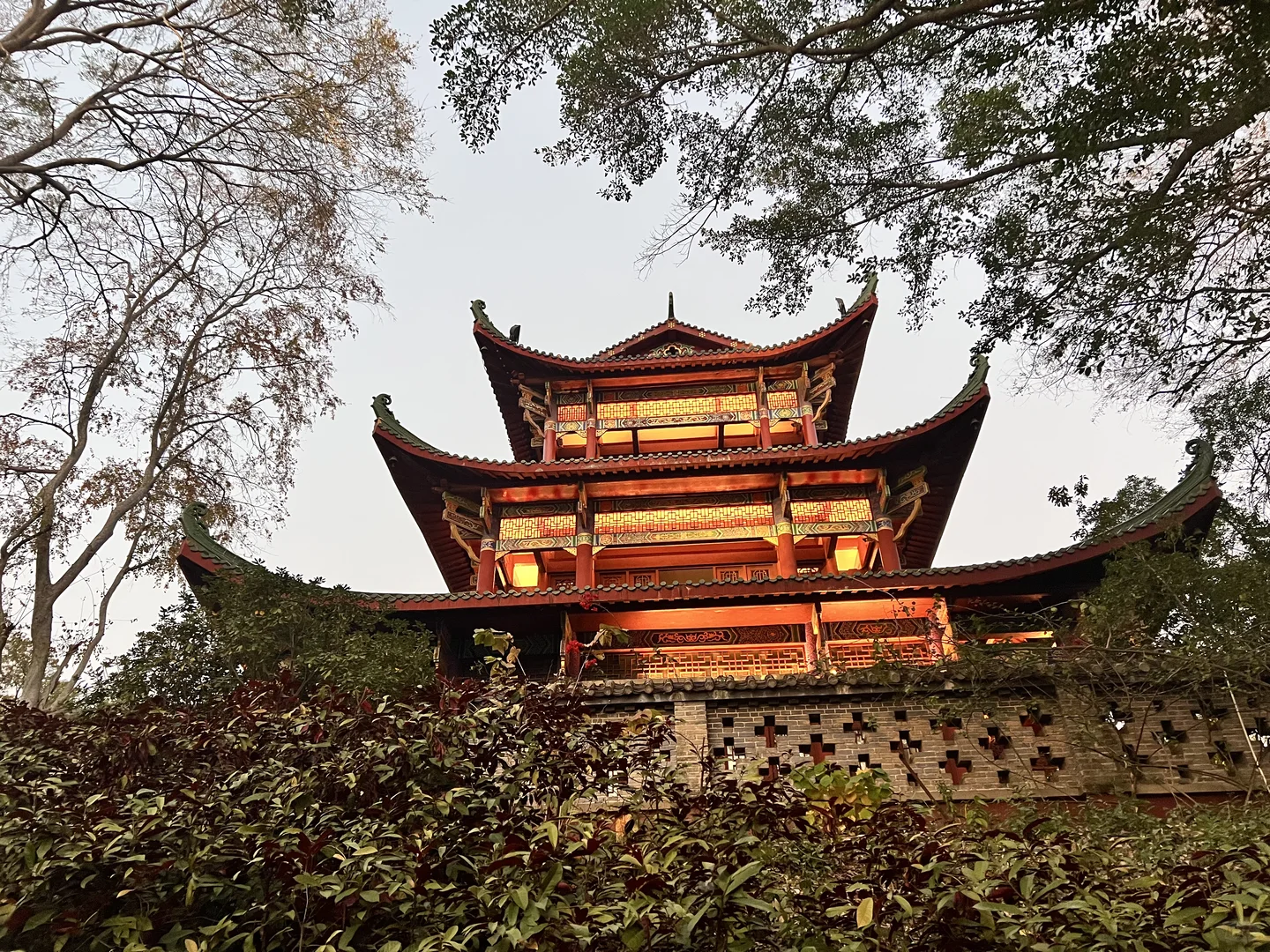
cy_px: 476
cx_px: 635
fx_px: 954
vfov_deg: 53.1
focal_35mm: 26
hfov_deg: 67.3
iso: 250
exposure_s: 1/50
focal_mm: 5.7
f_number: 1.5
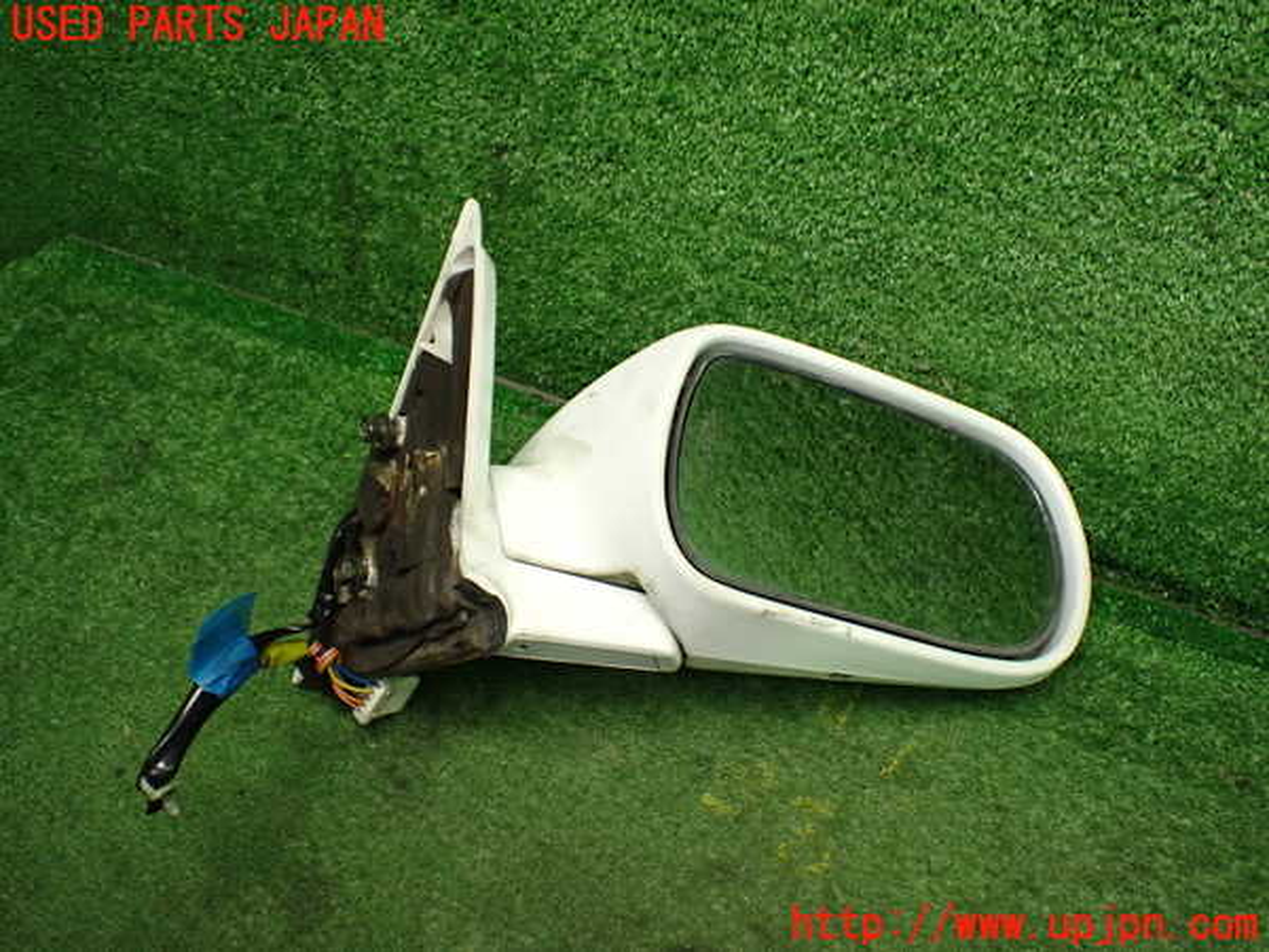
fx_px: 1100
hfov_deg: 60.0
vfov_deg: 46.8
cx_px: 634
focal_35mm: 30
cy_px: 476
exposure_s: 1/125
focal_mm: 5.4
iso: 500
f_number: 2.3
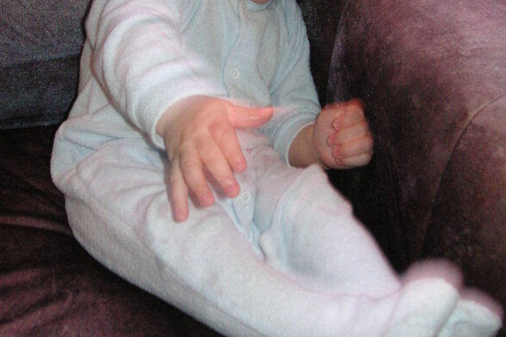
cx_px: 252
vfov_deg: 25.7
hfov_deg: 38.2
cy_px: 84
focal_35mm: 52
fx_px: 731
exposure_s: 1/45
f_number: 2.8
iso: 160
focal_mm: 6.1
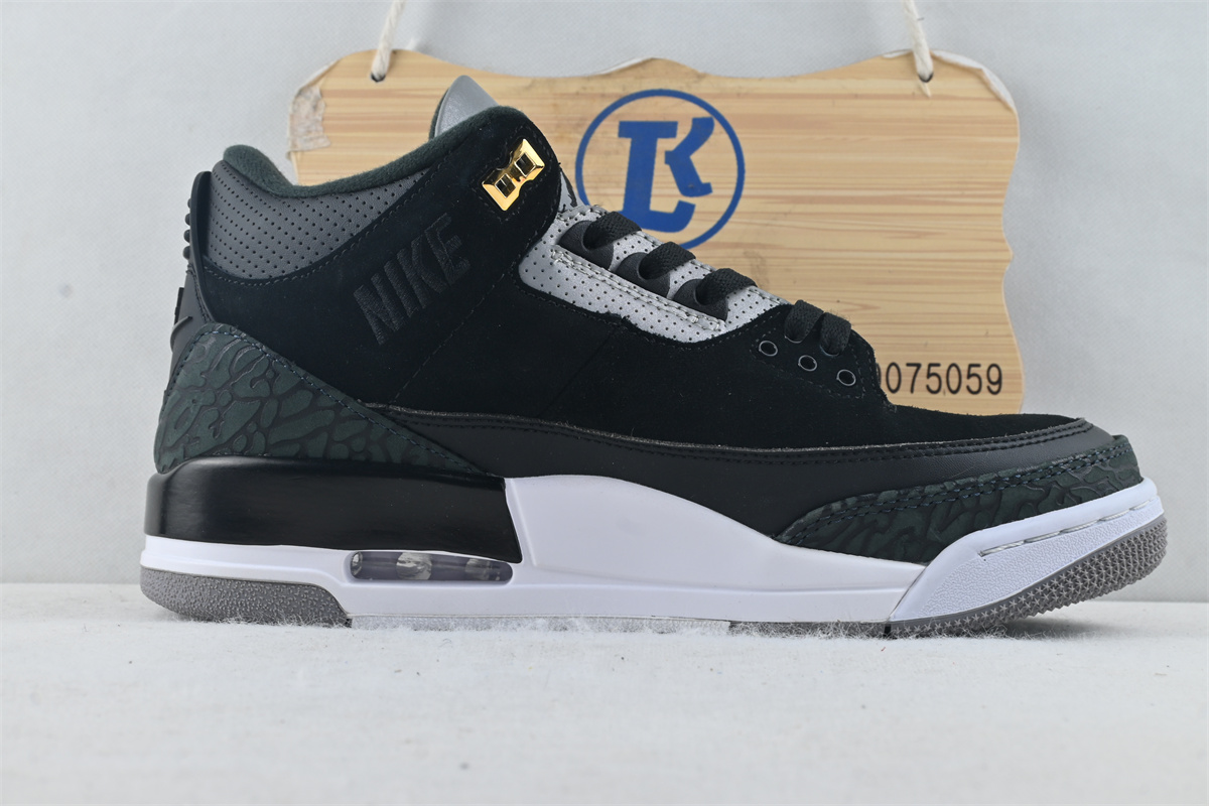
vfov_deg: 29.9
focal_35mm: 45
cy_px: 403
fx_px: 1511
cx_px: 604
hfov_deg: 43.6
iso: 100
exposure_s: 1/15
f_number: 10
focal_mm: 30
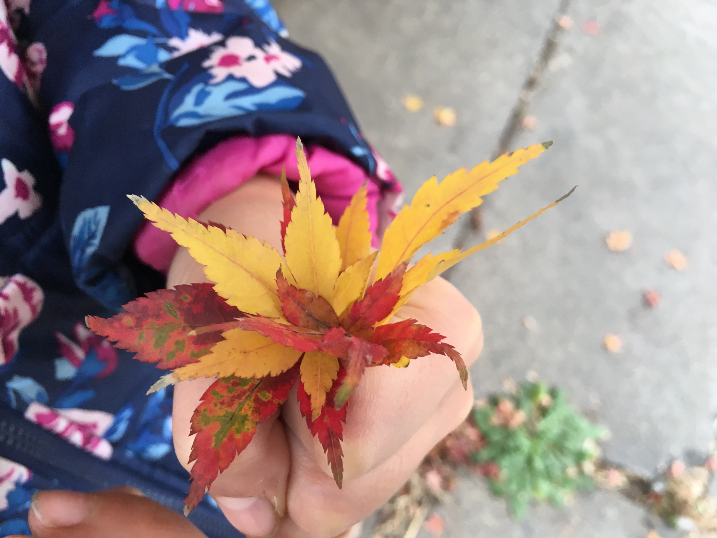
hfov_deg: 61.7
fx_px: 601
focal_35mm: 29
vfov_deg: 48.2
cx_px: 358
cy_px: 269
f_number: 2.2
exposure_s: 1/33
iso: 32
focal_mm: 4.15
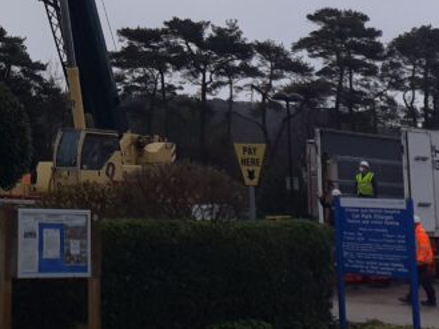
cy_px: -69
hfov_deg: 21.8
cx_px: -65
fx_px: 1066
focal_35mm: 84
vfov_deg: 16.8
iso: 40
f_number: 1.9
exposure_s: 1/326
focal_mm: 3.6
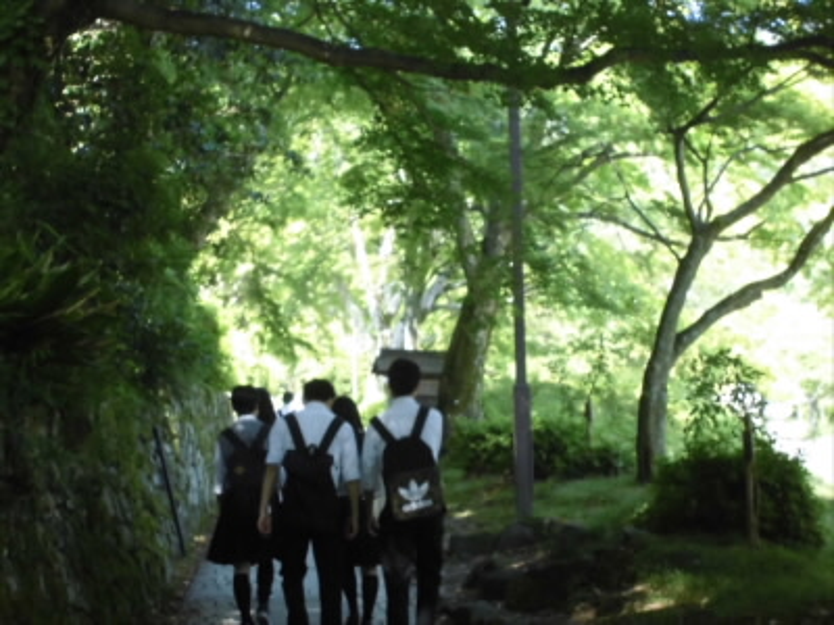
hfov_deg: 26.7
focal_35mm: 73
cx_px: 417
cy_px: 312
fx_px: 1759
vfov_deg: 20.2
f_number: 6.1
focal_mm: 13.1
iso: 400
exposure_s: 1/60
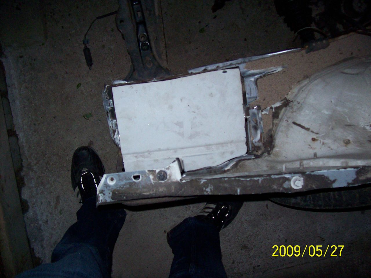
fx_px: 386
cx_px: 186
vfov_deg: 39.6
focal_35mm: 36
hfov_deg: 51.4
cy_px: 139
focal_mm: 6
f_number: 2.7
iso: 200
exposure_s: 1/64
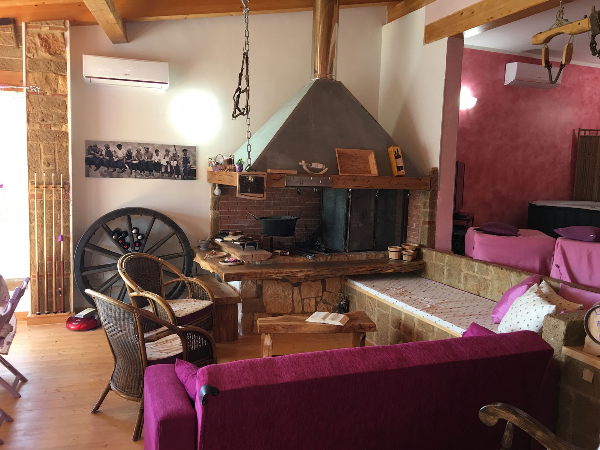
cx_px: 300
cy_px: 225
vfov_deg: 48.2
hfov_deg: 61.7
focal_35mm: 29
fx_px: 503
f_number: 2.2
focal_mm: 4.15
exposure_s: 1/17
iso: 40
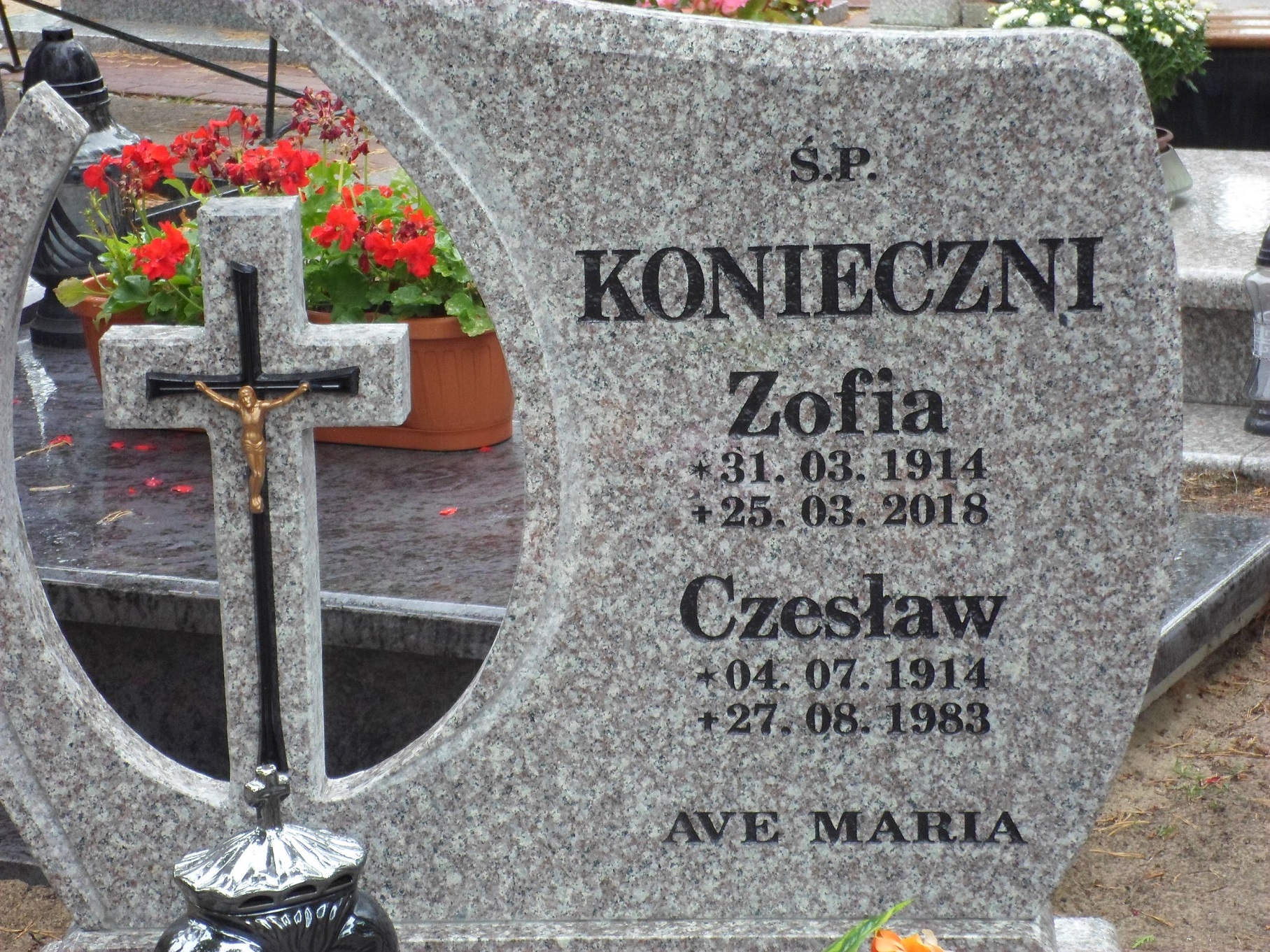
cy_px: 476
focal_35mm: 110
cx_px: 635
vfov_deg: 13.5
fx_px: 4035
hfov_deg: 17.9
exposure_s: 1/60
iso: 160
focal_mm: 19.8
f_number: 5.7
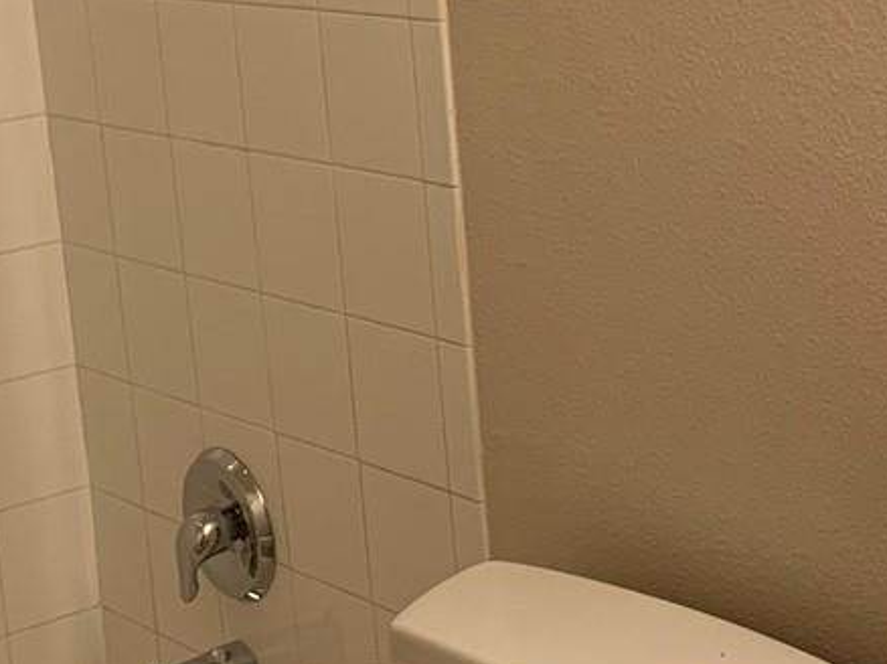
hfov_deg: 20.7
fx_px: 2433
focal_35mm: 95
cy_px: 255
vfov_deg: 15.5
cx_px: 397
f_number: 1.8
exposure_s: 1/120
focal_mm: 4.25
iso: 80
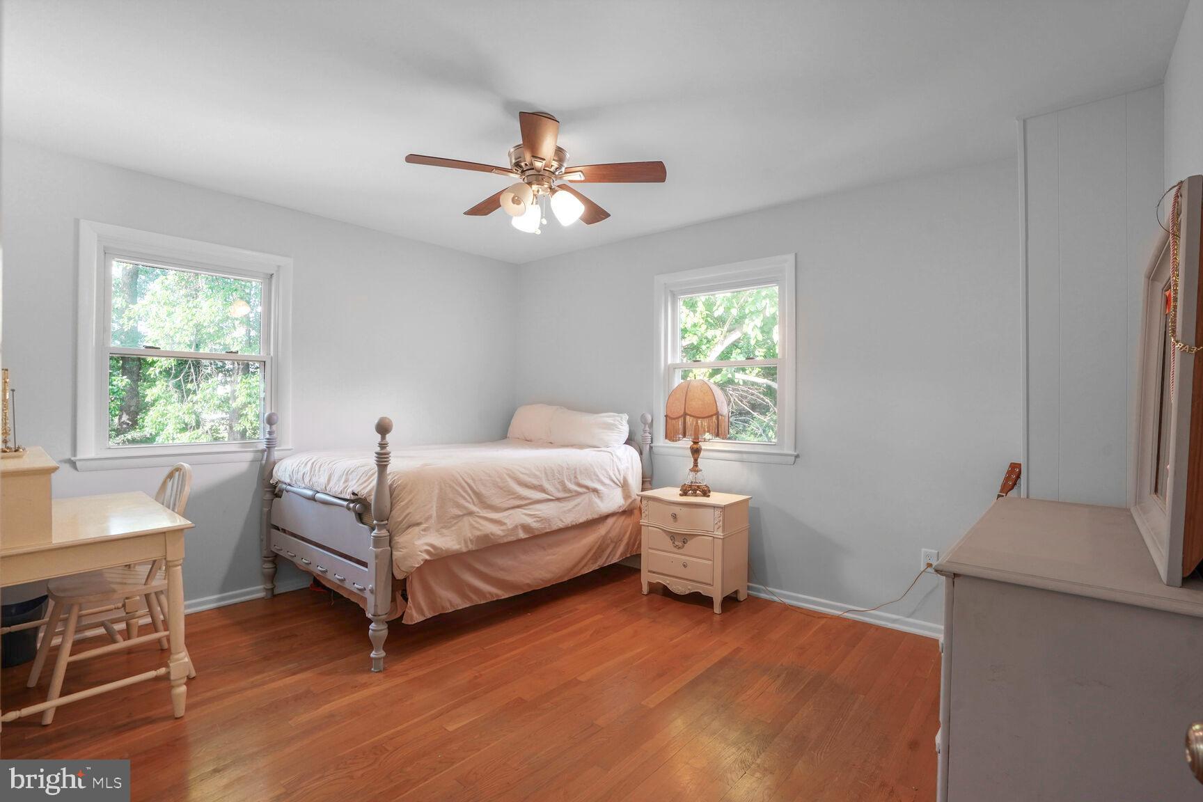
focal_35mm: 16
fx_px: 535
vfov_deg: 73.7
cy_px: 401
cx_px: 602
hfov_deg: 96.7
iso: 800
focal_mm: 16
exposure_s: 1/8
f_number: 8
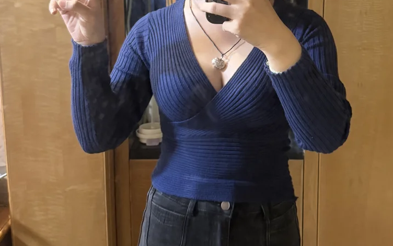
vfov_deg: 25.0
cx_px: 244
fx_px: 546
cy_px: 58
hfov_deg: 39.3
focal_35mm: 51
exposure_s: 1/25
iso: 1000
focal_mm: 6.76
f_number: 1.78
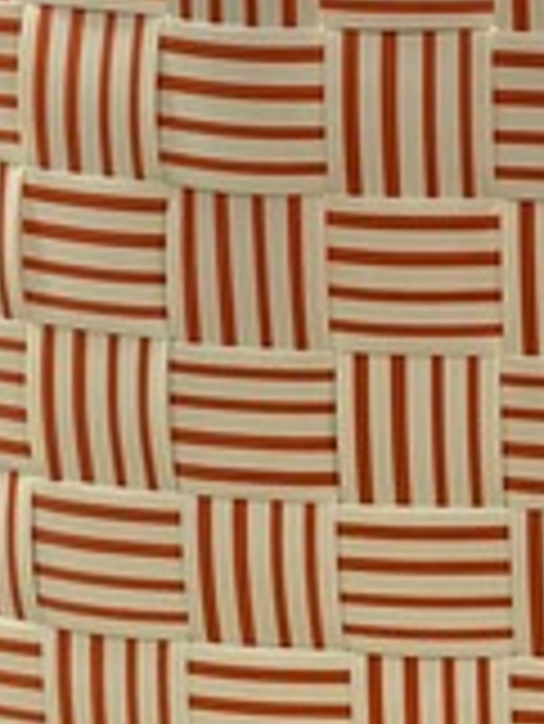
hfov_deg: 11.4
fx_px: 2699
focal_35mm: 129
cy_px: 121
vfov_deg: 15.2
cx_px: 566
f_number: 1.8
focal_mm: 4.25
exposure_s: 1/50
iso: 200
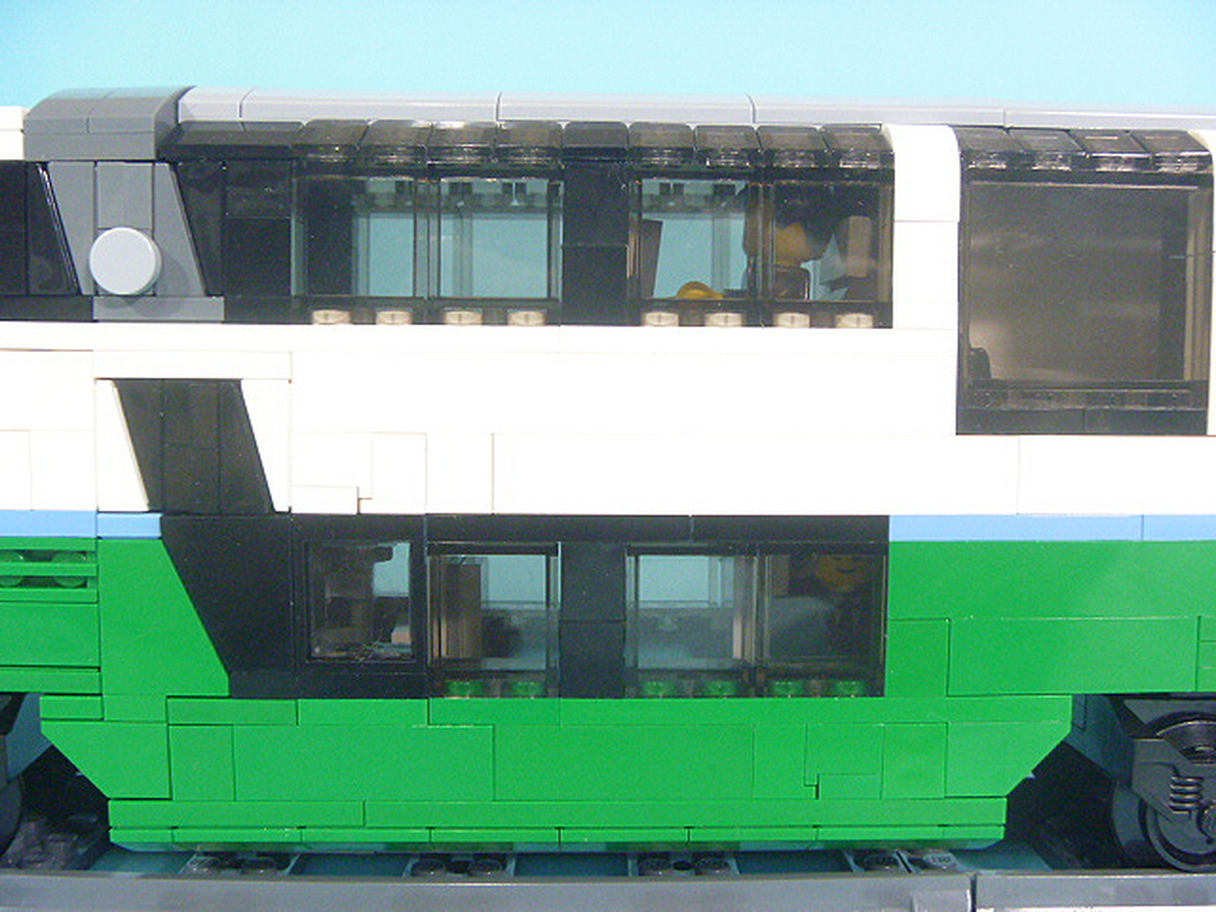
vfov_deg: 40.7
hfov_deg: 52.6
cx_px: 608
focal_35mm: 35
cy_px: 456
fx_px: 1229
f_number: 3.5
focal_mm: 6.3
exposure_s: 1/13
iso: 400
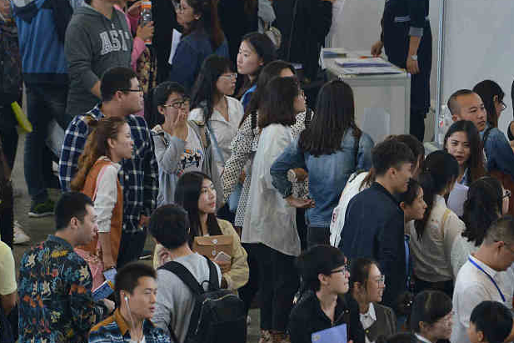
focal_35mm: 642
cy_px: 101
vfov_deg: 2.1
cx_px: 297
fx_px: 9163
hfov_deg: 3.2
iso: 1600
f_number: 5.6
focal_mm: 330
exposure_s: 1/125
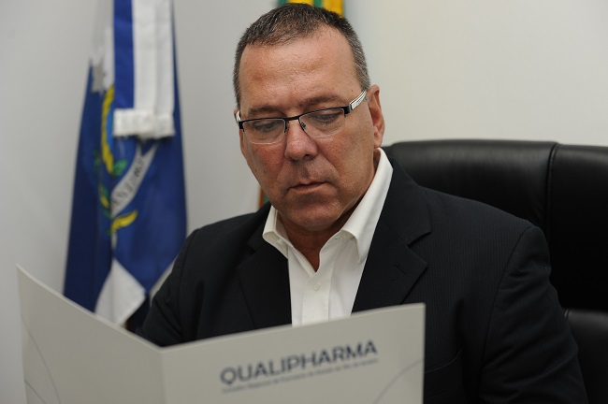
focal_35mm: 70
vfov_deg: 19.4
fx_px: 1181
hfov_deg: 28.9
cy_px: 202
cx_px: 304
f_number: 4
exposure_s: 1/250
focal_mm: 70
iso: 640
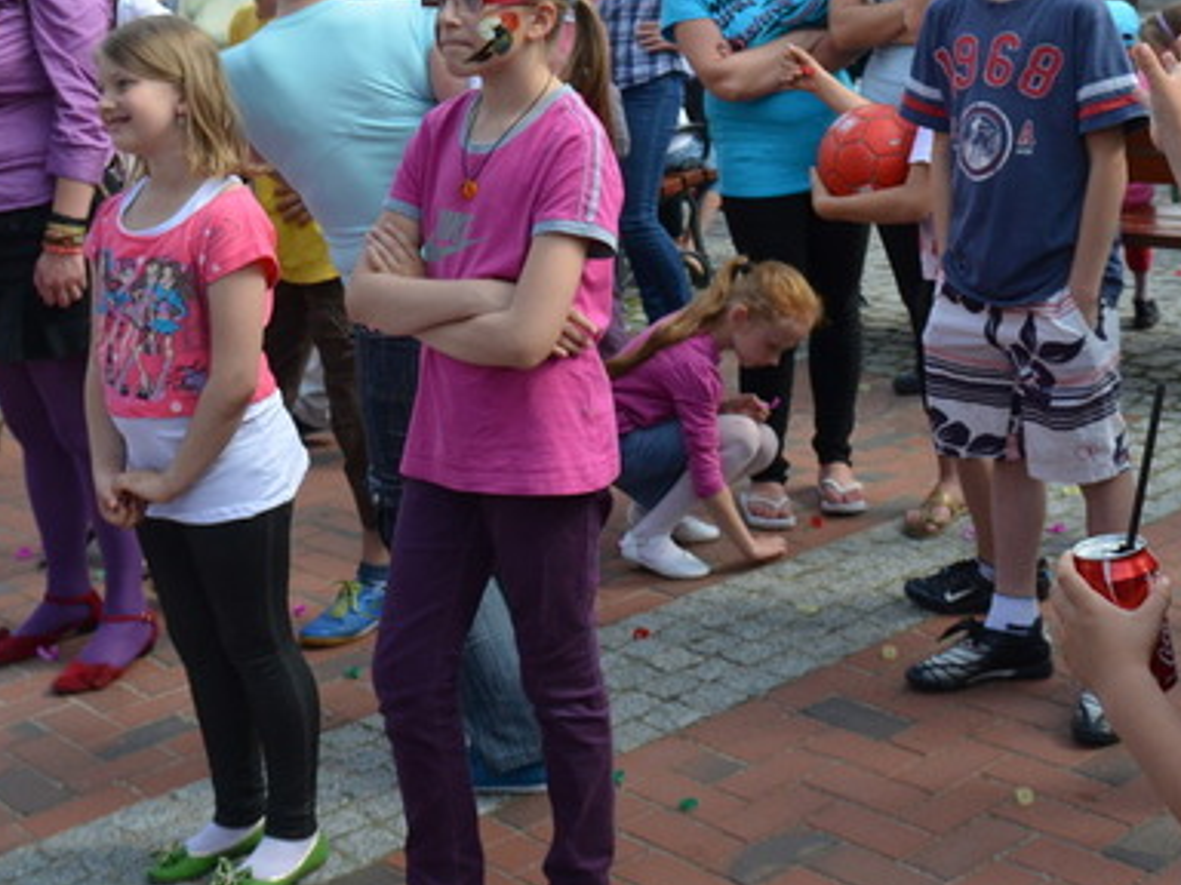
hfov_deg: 34.4
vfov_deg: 25.8
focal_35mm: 56
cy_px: 221
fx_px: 1907
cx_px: 609
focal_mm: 21
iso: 800
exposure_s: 1/1600
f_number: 5
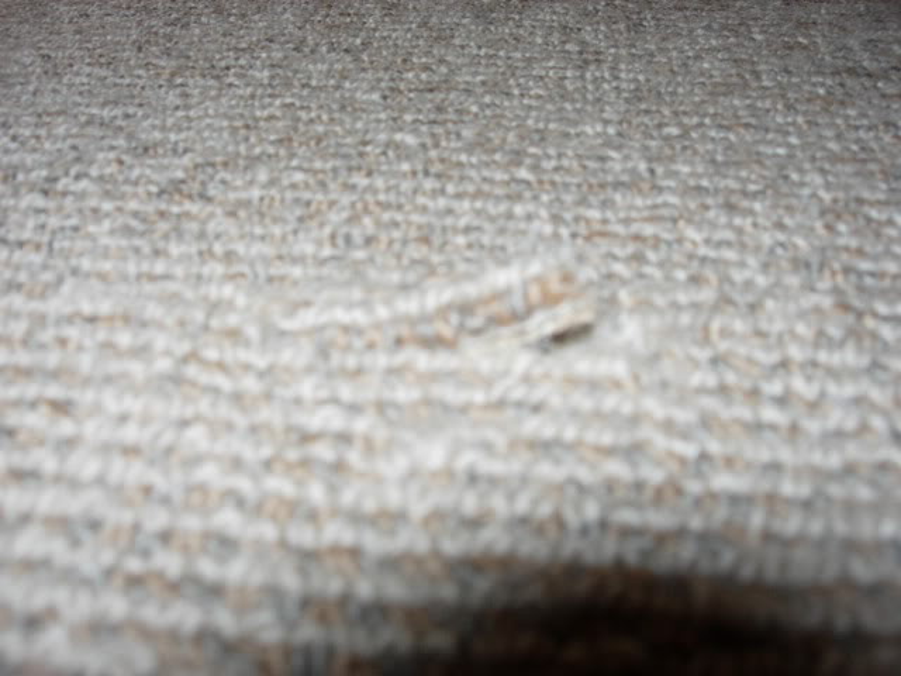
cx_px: 450
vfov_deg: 37.7
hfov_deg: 49.0
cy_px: 338
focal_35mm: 38
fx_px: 989
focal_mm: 7.8
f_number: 4.8
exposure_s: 1/64
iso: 79
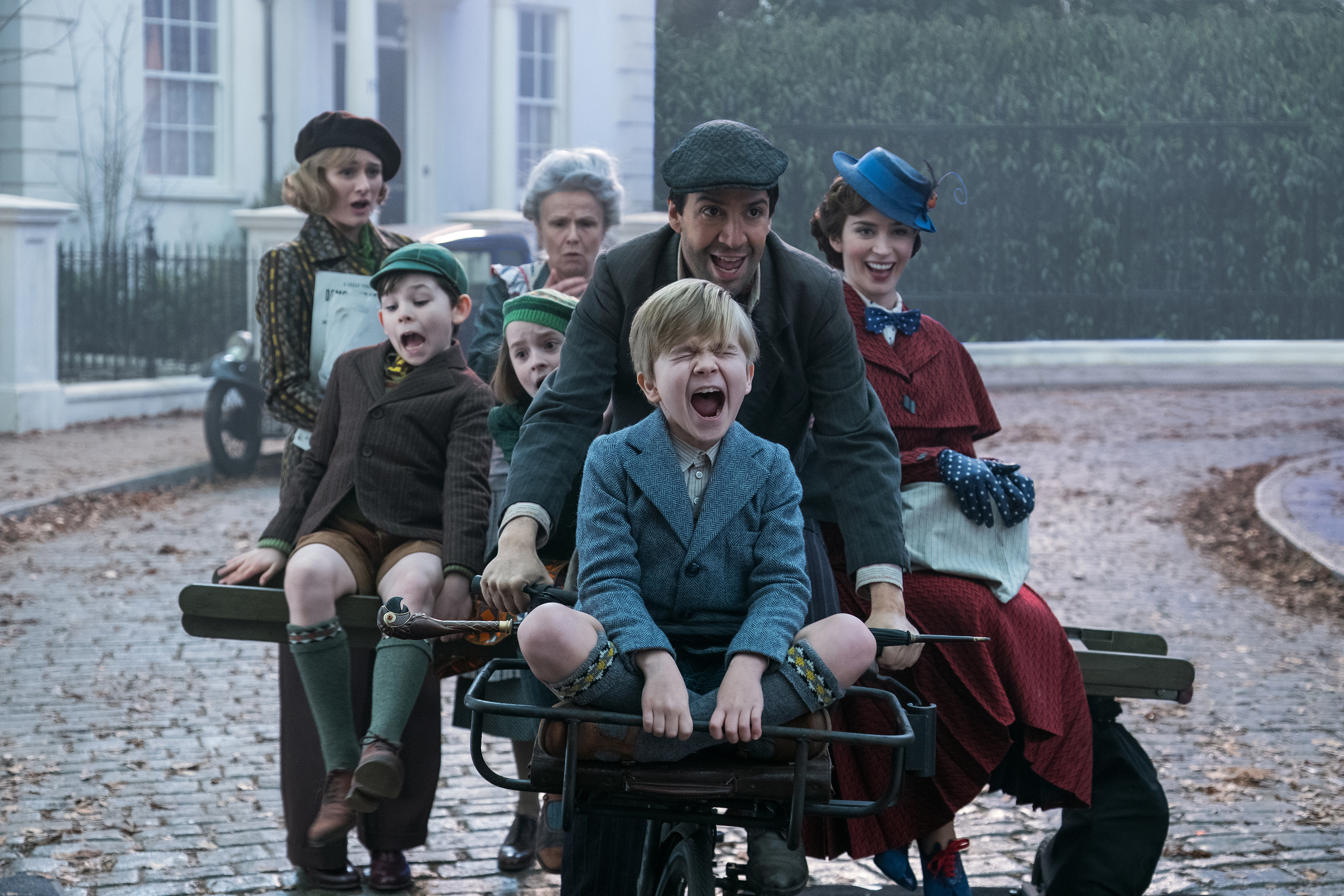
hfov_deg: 31.4
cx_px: 672
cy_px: 448
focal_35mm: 64
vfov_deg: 21.2
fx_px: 2389
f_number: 3.2
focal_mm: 42.7
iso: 1600
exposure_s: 1/125
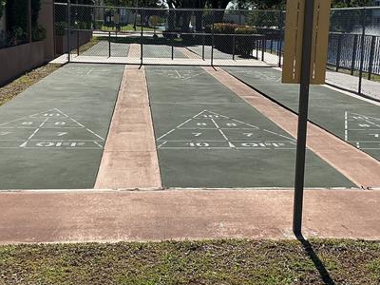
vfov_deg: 25.2
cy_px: 133
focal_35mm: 58
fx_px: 637
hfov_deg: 33.2
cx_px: 214
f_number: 1.8
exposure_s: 1/2227
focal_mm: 3
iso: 25
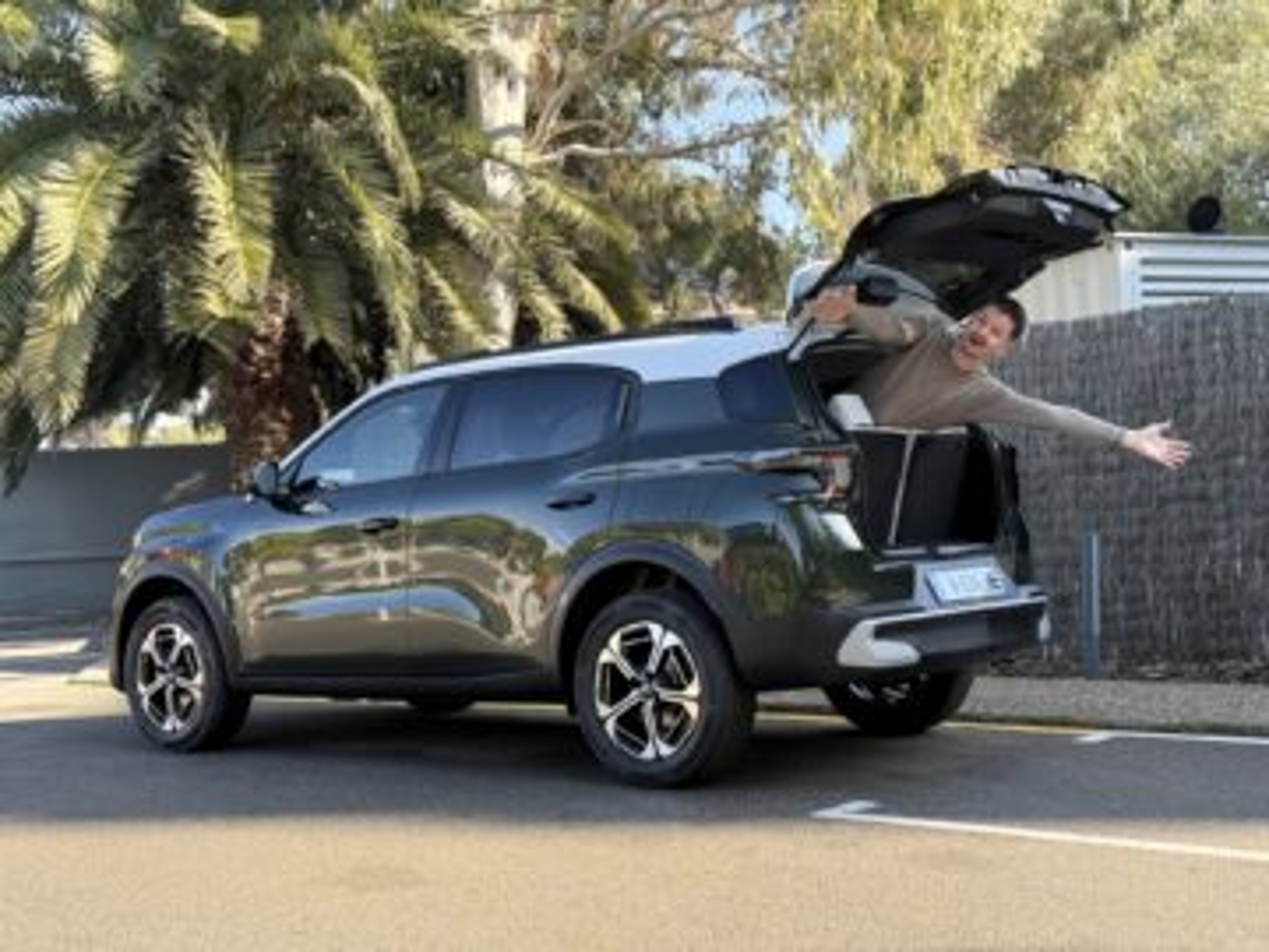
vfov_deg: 30.3
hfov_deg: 39.7
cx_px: 634
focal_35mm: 48
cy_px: 476
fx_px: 1760
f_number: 1.78
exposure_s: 1/506
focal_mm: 6.76
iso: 80
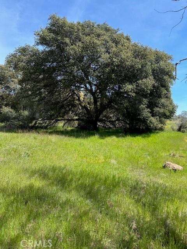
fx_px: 173
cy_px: 124
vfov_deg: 71.6
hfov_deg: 56.8
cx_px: 94
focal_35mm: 24
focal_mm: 6.86
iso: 80
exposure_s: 1/1541
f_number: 1.78
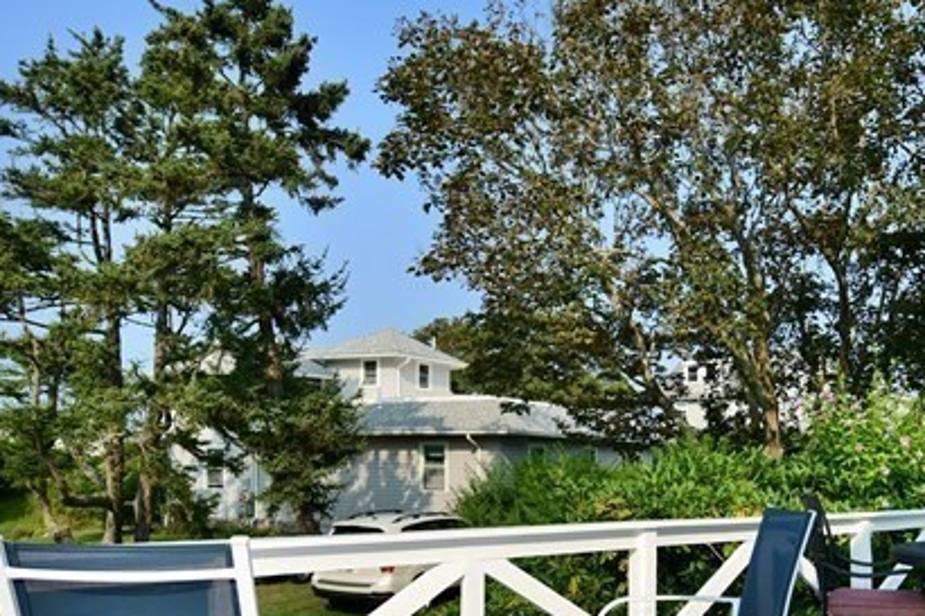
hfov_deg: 53.0
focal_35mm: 35
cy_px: 464
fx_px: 899
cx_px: 645
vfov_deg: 36.9
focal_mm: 14
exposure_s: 1/640
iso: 200
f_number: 6.3
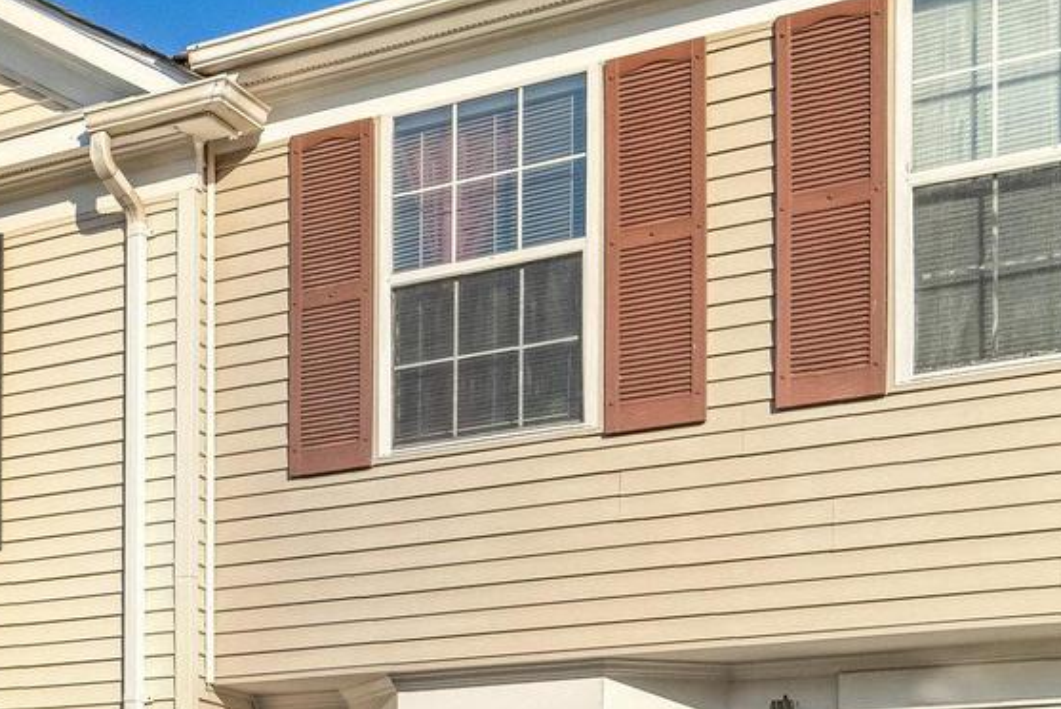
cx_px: -240
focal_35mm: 62
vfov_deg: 21.6
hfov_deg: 28.0
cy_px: 574
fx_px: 1828
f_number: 8
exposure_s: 1/2500
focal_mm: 24
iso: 1250
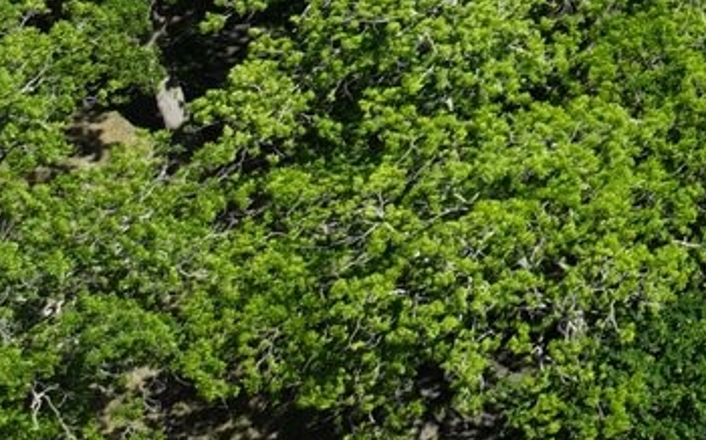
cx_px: 1725
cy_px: -795
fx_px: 2864
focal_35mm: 149
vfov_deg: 7.8
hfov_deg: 11.5
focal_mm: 12.29
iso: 110
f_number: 2.8
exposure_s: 1/2000
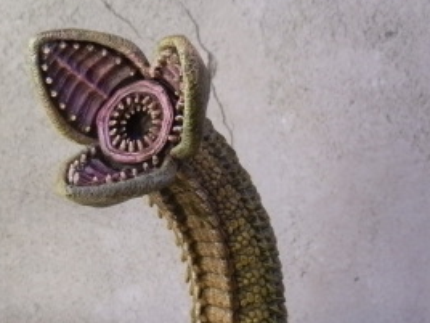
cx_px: 220
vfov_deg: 25.6
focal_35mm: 56
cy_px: 260
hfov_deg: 34.3
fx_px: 696
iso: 400
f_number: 3.1
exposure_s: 1/125
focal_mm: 5
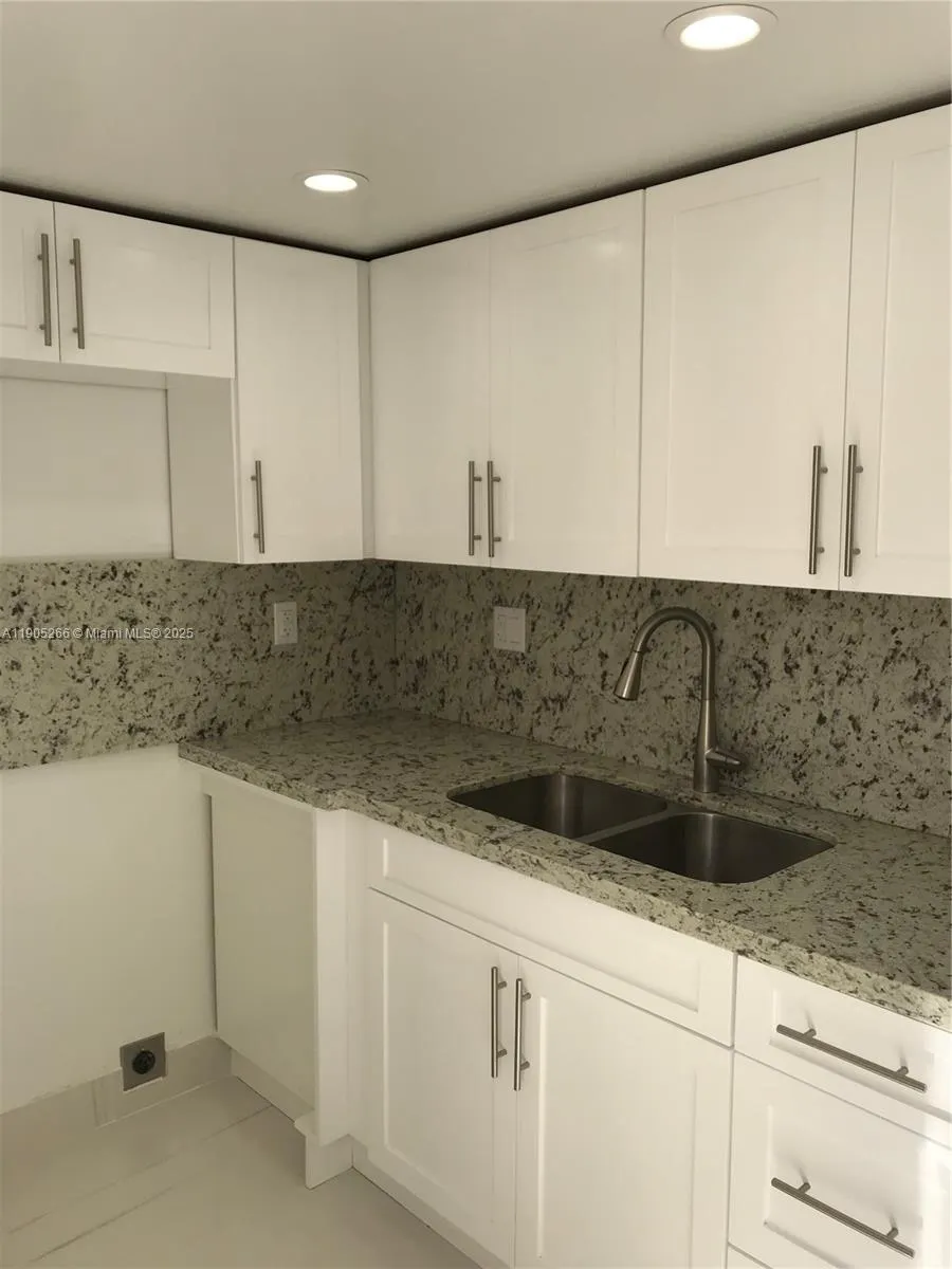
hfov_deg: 49.7
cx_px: 476
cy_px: 634
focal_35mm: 28
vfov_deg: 63.4
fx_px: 1027
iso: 20
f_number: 1.8
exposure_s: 1/760
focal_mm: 3.99
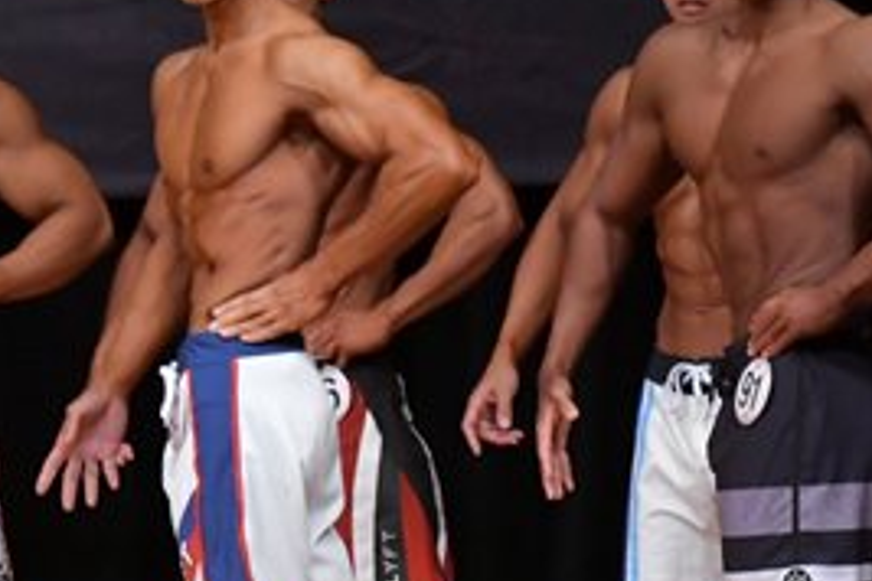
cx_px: 524
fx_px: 16882
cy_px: 428
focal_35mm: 697
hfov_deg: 3.0
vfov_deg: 2.0
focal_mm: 160
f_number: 5.6
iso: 5000
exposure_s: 1/400
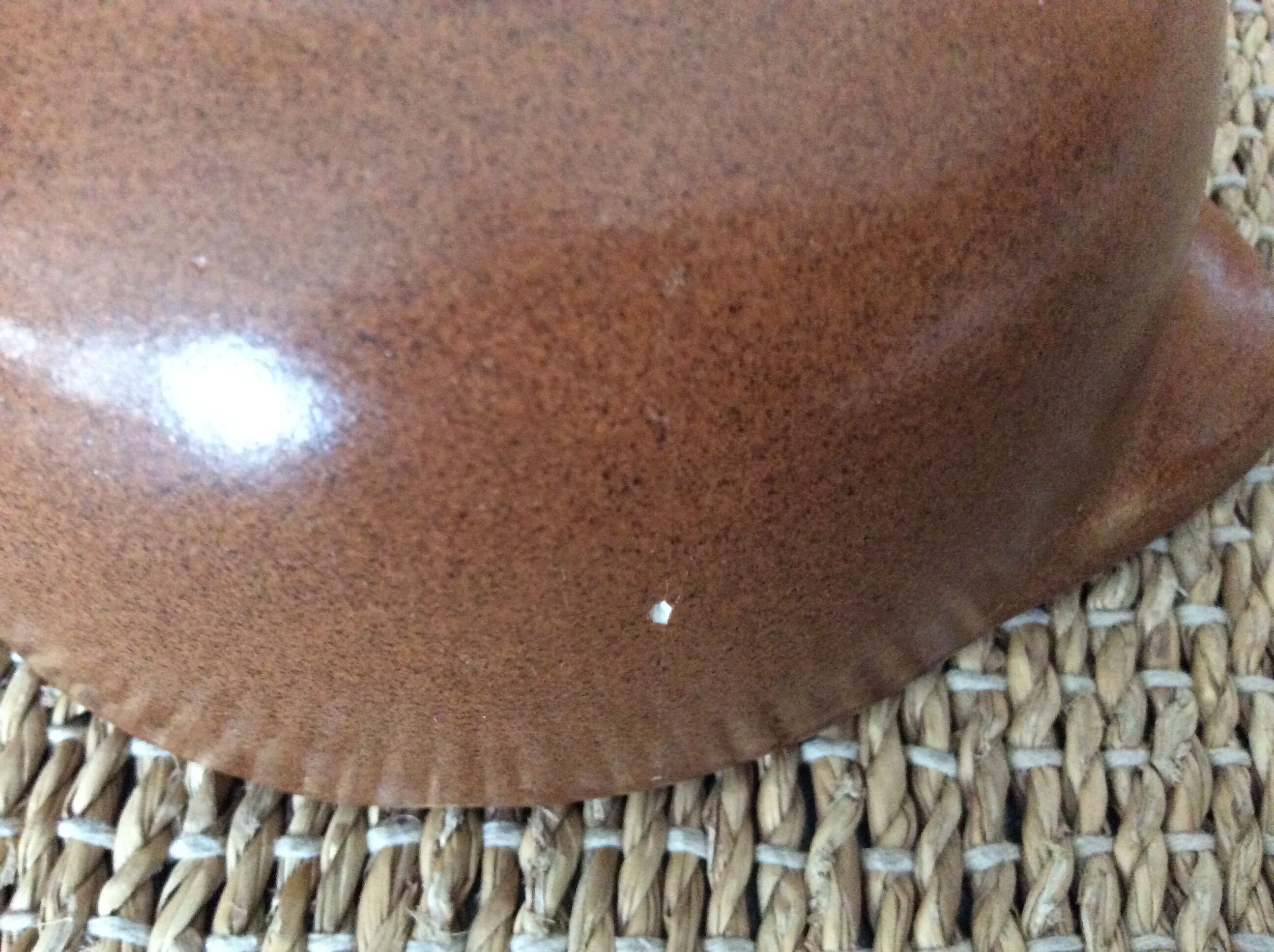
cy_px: 476
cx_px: 637
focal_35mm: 32
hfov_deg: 56.9
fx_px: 1176
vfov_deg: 44.1
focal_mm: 3.3
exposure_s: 1/17
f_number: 2.4
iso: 500
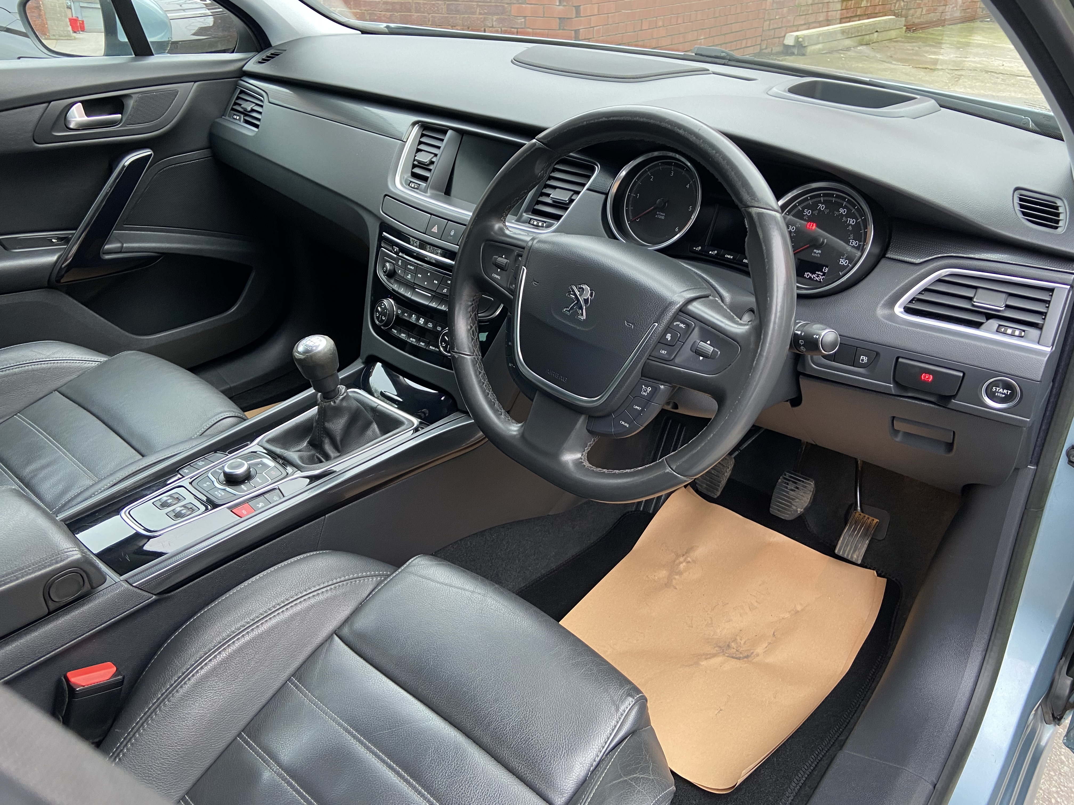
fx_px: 807
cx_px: 537
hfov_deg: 67.3
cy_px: 402
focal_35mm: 26
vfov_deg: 53.1
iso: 125
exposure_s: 1/60
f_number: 1.8
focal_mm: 4.25
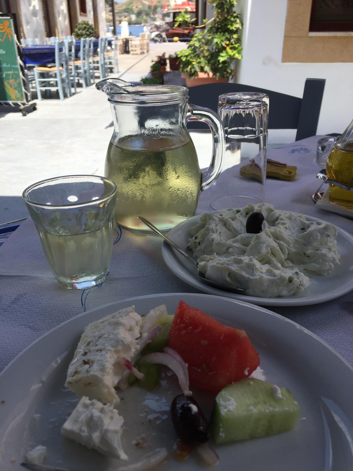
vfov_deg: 61.7
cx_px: 176
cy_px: 236
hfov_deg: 48.2
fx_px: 394
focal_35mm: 29
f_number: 2.2
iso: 32
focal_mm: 4.15
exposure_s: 1/1130
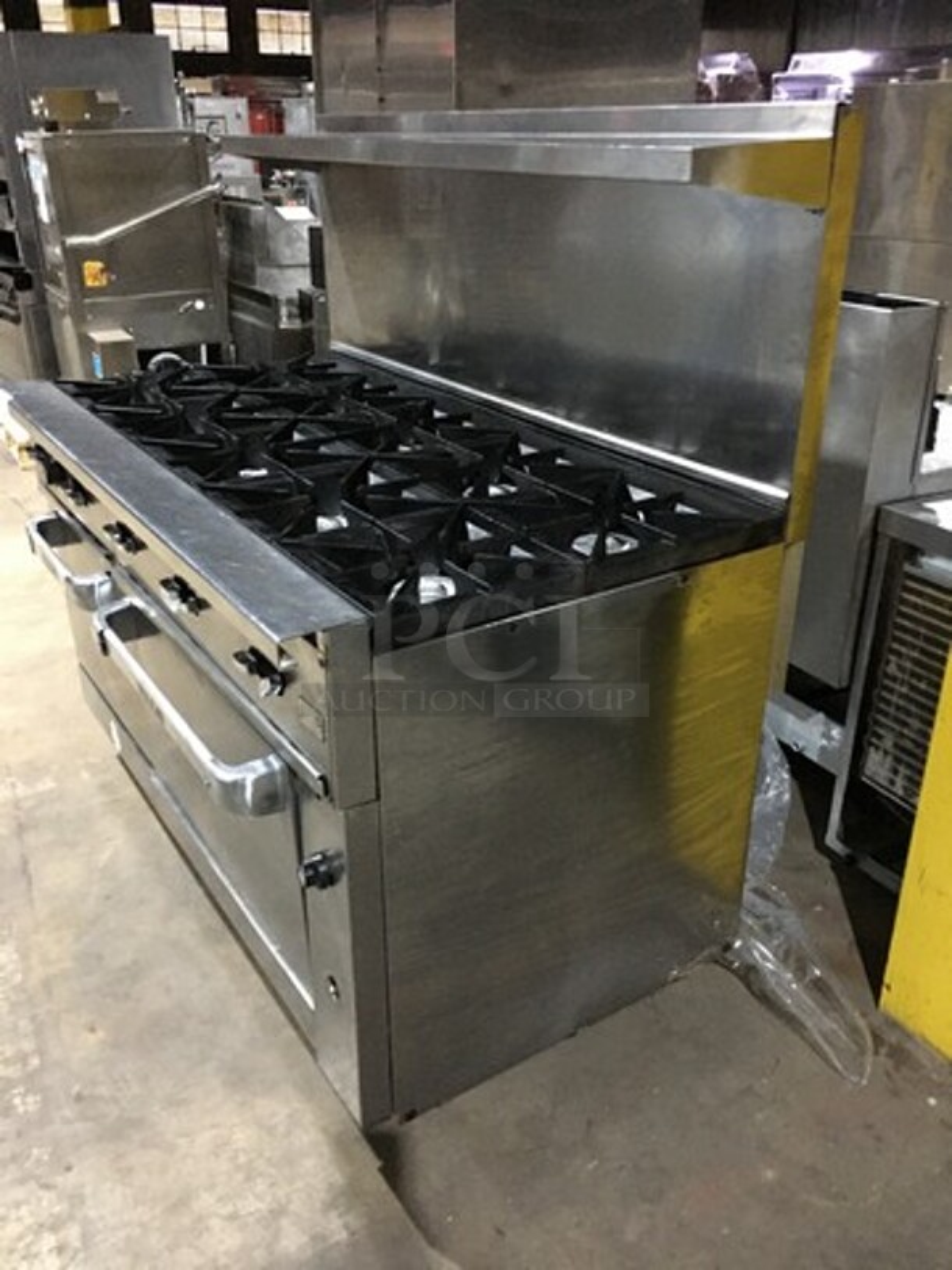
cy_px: 635
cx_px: 476
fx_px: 1063
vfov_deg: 61.7
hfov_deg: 48.2
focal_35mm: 29
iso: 100
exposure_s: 1/4
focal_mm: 4.15
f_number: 2.2
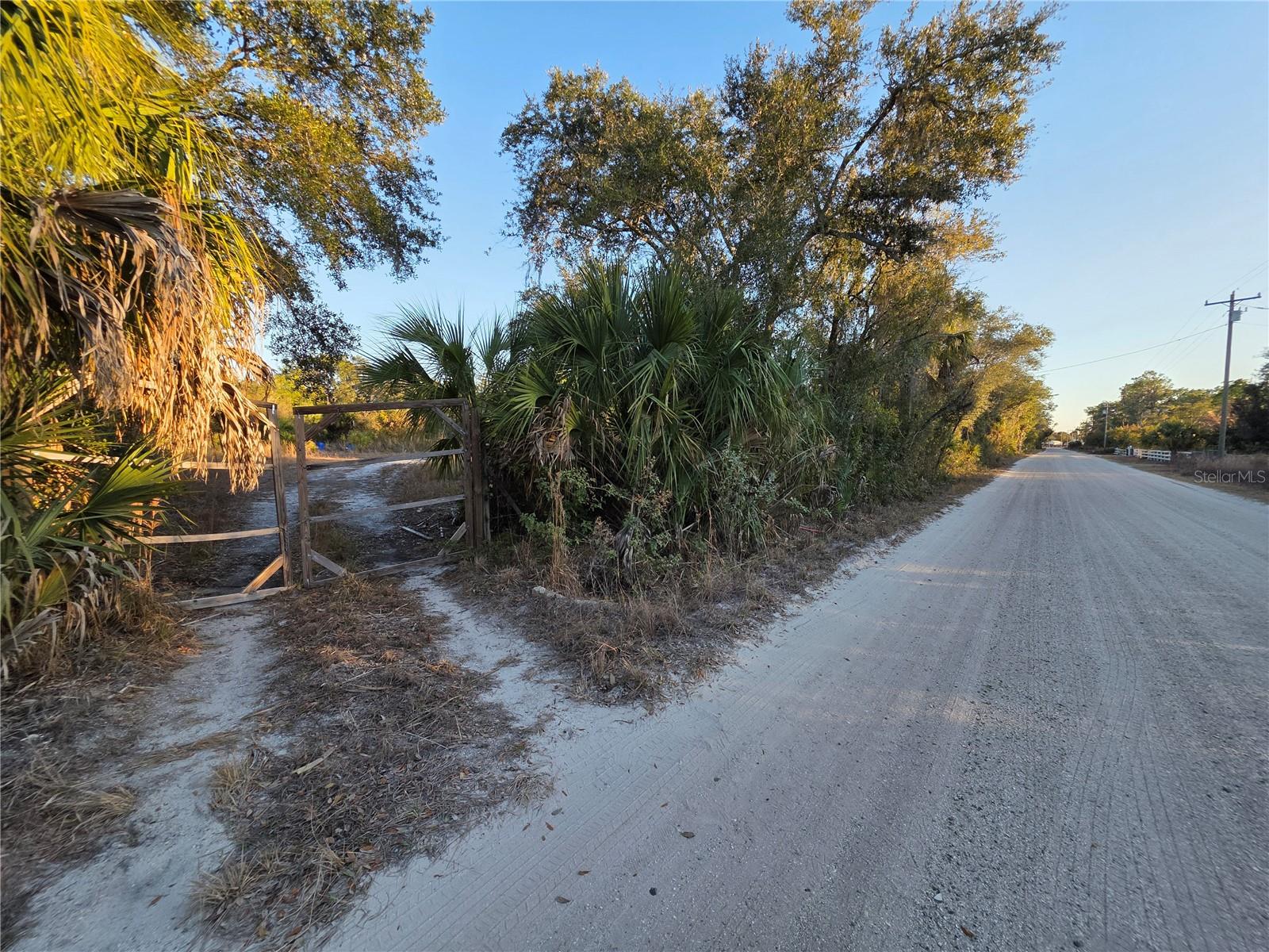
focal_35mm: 13
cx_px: 634
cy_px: 476
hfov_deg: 106.2
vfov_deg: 89.9
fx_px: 477
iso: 40
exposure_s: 1/414
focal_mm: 2.2
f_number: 1.9
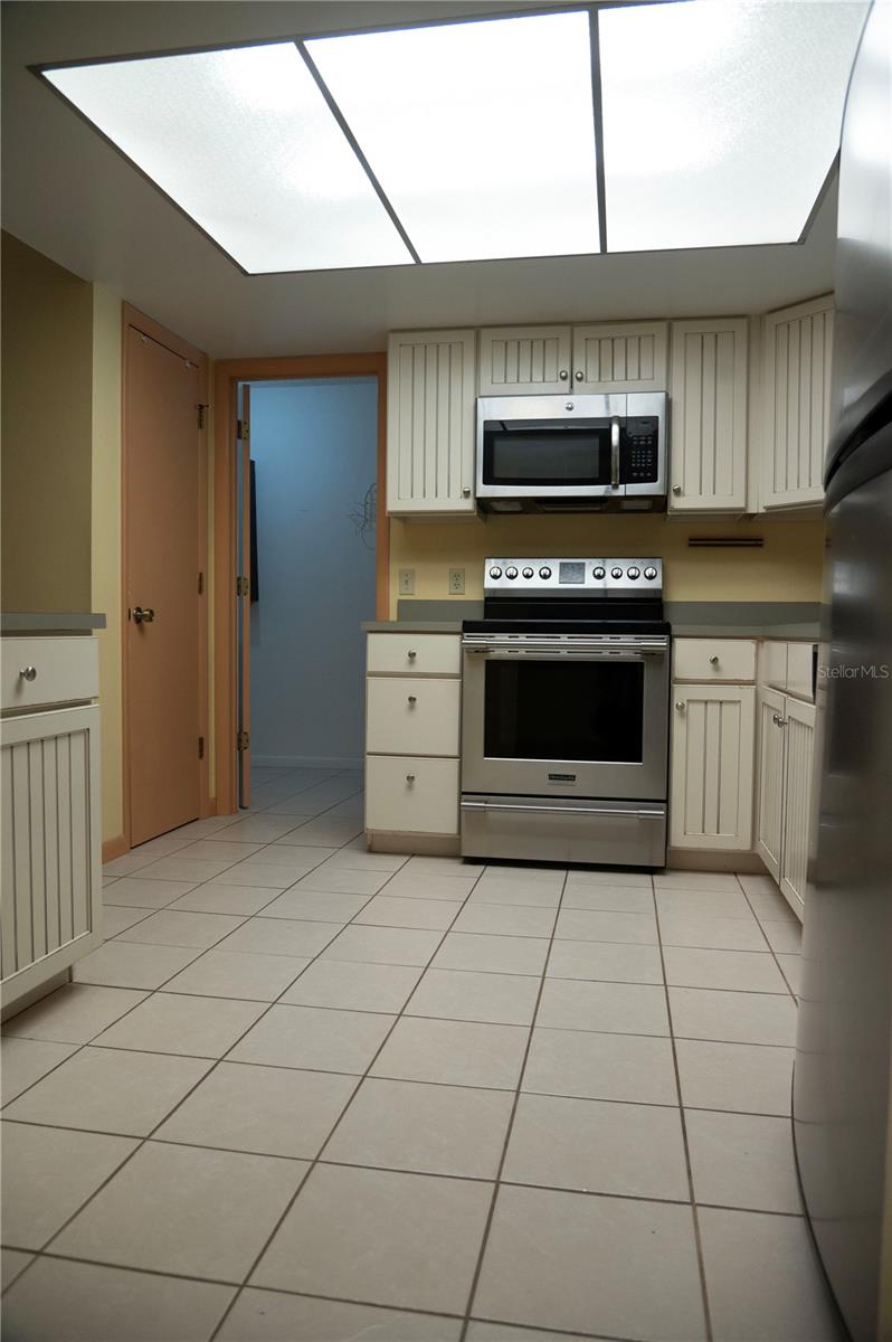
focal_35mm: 24
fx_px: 893
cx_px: 446
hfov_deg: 53.1
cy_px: 671
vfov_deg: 73.8
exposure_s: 1/200
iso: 2000
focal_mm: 24
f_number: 5.6
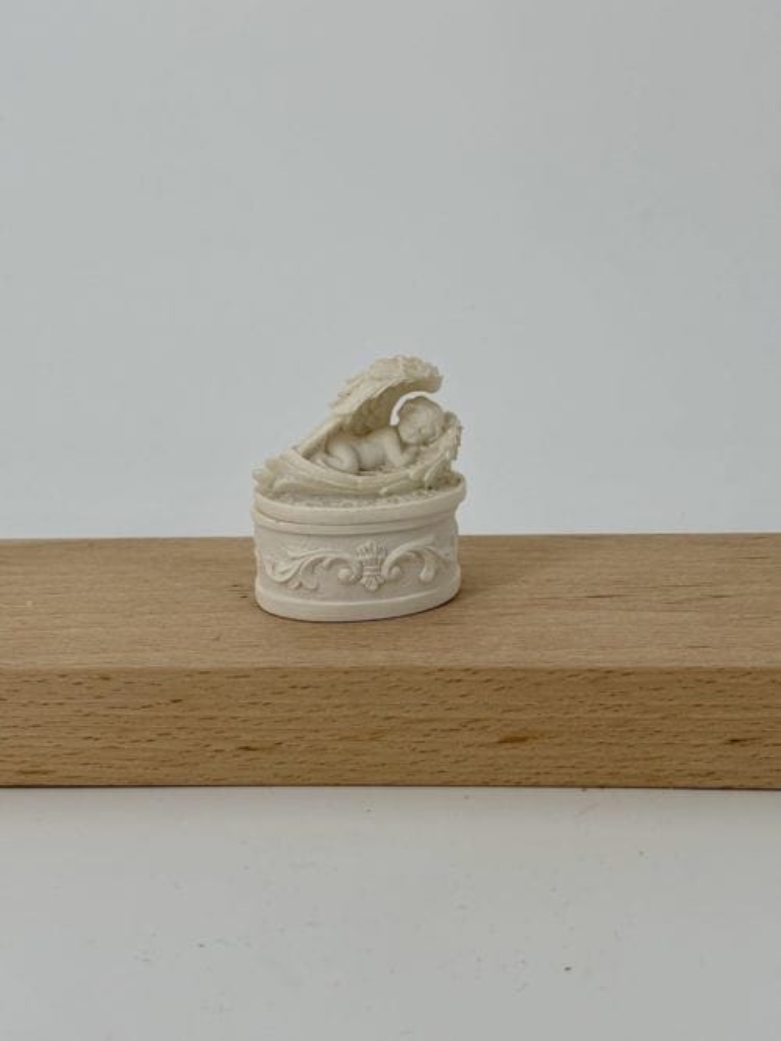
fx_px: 1565
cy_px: 520
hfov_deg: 28.0
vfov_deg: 36.8
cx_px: 390
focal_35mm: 52
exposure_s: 1/1362
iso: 32
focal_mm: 5.96
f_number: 1.6
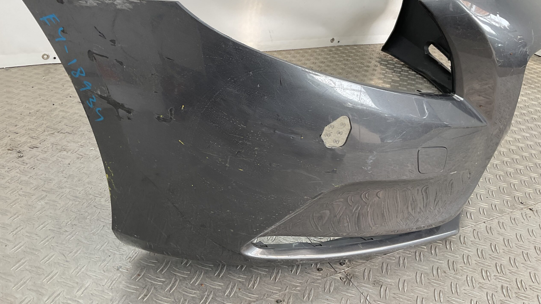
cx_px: 270
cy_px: 109
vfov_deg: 36.4
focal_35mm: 32
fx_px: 459
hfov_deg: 61.0
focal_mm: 3
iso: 16
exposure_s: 1/144
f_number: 1.8
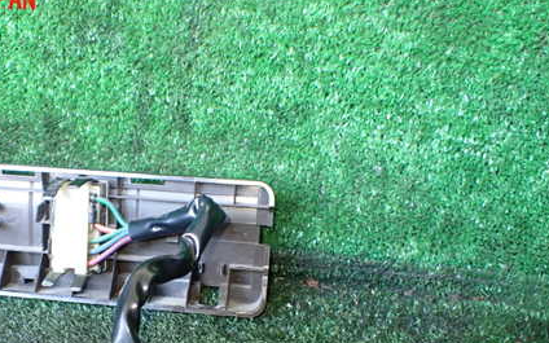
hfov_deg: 43.8
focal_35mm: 45
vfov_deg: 28.0
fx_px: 673
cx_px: 189
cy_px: 276
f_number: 2.3
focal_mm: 5.4
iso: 800
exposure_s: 1/50
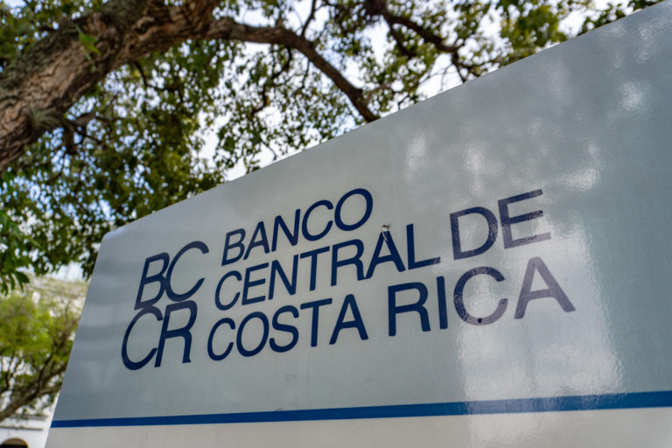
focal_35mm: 24
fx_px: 448
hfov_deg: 73.7
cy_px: 224
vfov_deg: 53.1
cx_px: 336
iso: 100
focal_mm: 16
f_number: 5
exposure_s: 1/200
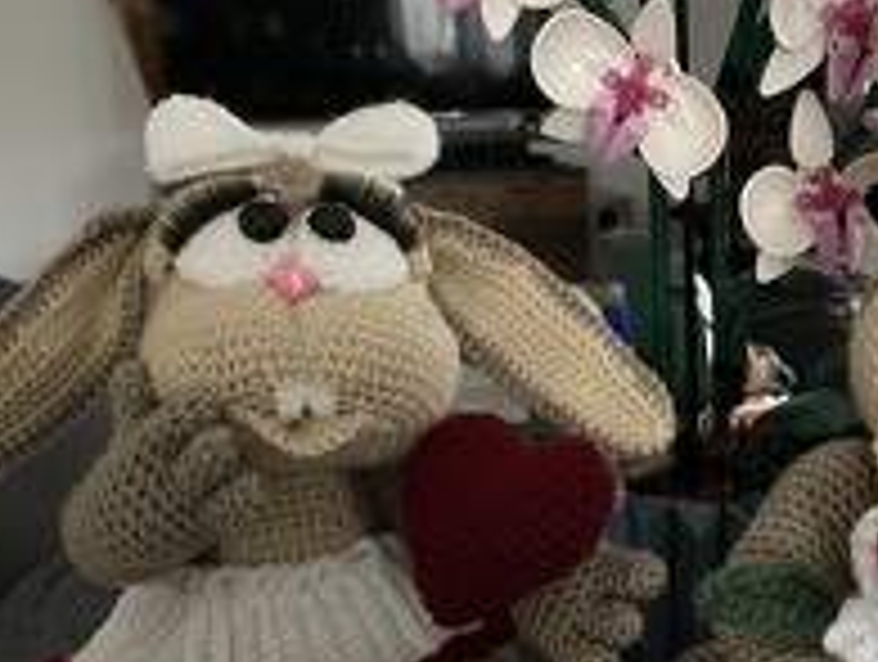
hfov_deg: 37.3
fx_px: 1271
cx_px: 642
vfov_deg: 29.0
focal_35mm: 50
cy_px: 432
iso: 640
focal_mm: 3.99
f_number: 1.8
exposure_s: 1/21
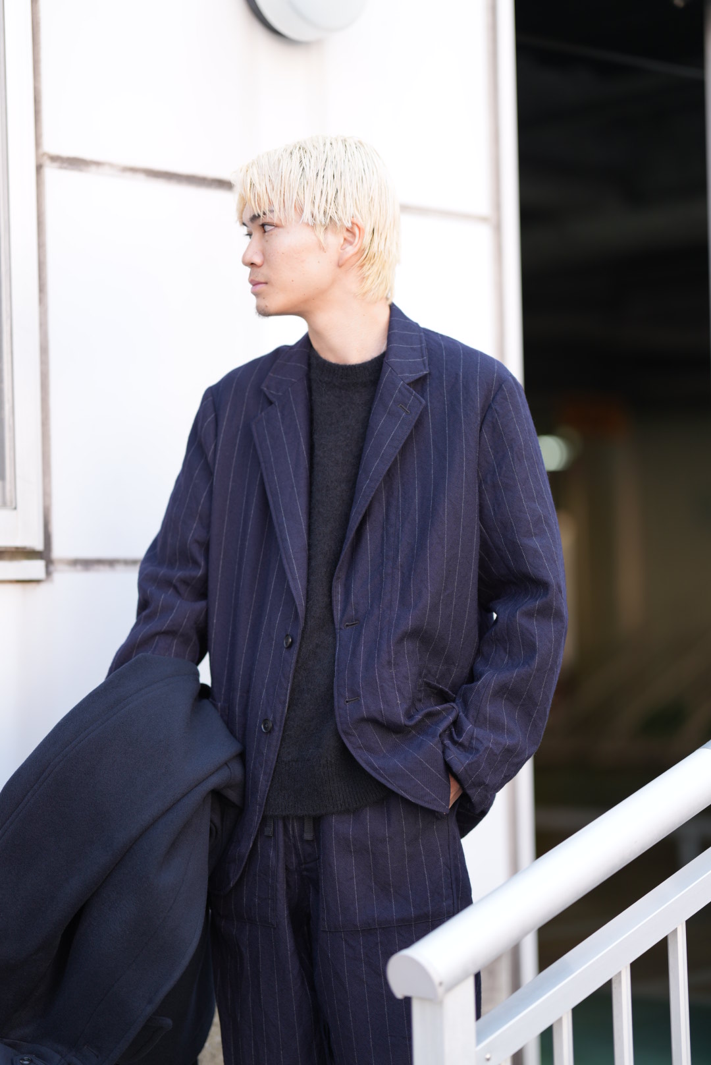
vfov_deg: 23.9
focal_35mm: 85
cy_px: 532
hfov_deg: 16.1
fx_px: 2514
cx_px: 356
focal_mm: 85
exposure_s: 1/400
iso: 100
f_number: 1.4
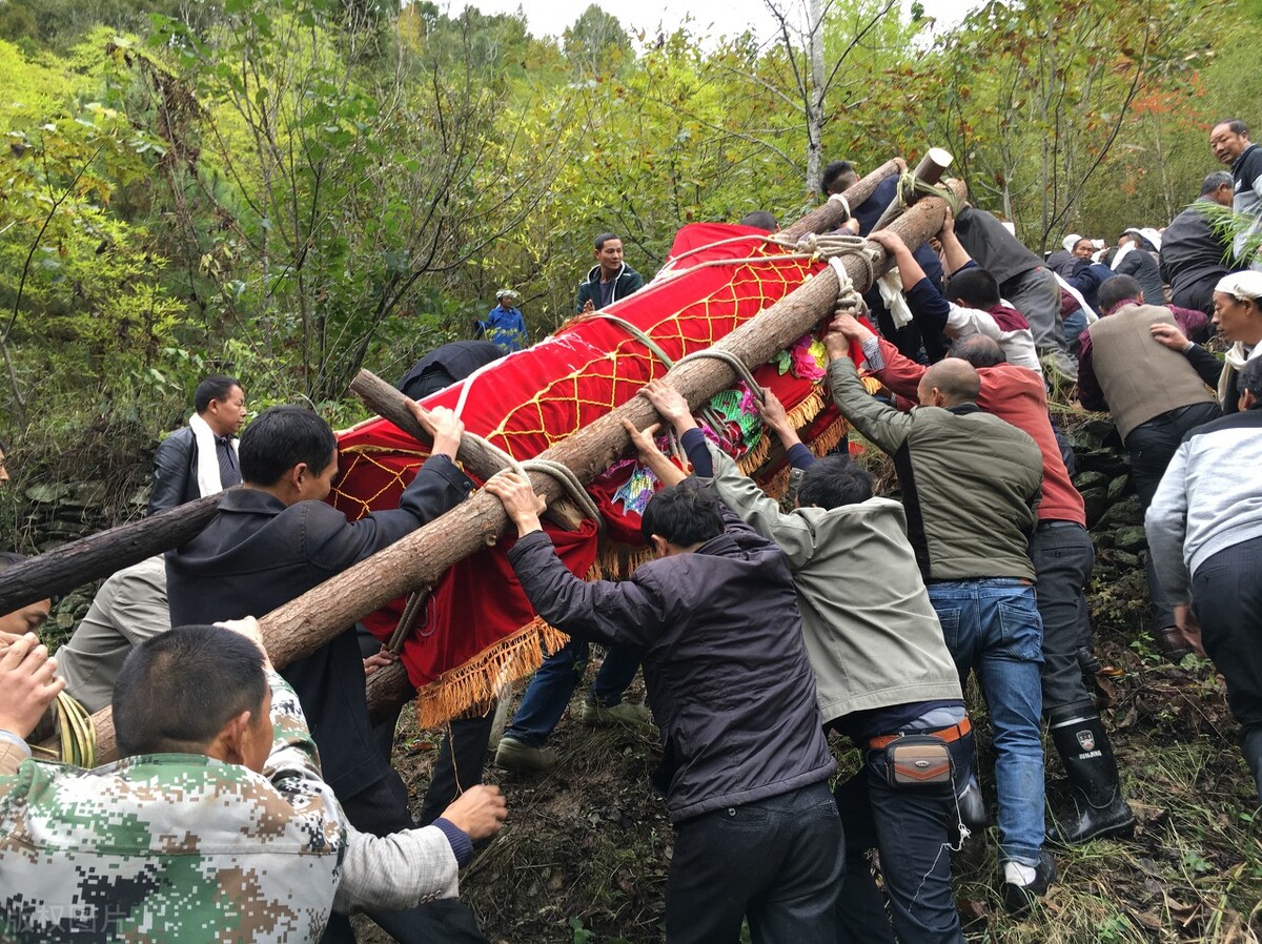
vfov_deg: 48.2
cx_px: 631
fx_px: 1056
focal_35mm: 29
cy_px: 472
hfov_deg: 61.7
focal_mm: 4.15
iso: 25
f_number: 2.2
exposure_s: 1/100
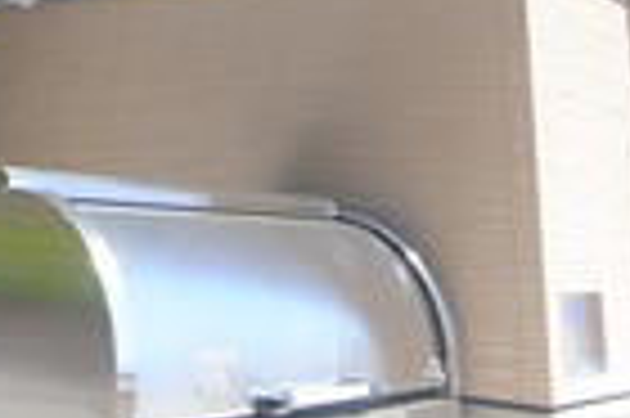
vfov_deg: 19.7
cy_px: -283
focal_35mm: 55
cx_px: 297
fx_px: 961
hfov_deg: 36.3
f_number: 6.3
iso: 200
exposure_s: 1/125
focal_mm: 8
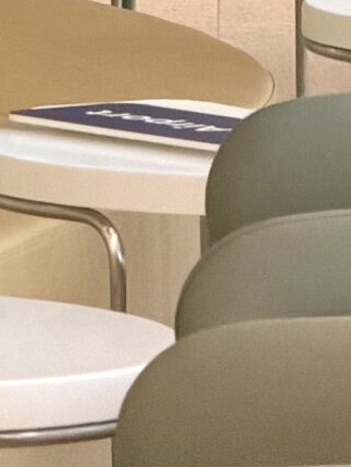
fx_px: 8036
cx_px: -564
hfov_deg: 2.5
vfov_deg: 3.3
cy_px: -510
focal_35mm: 595
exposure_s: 1/100
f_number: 2.8
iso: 400
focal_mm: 16.89
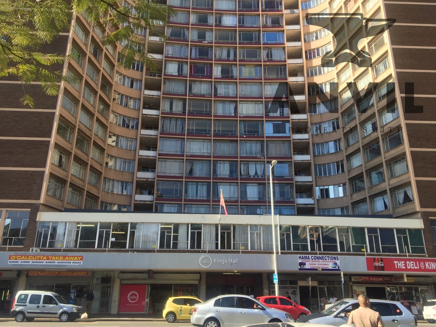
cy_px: 164
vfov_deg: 48.2
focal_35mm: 29
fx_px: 365
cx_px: 218
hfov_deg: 61.7
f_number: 2.2
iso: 32
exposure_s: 1/599
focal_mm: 4.15
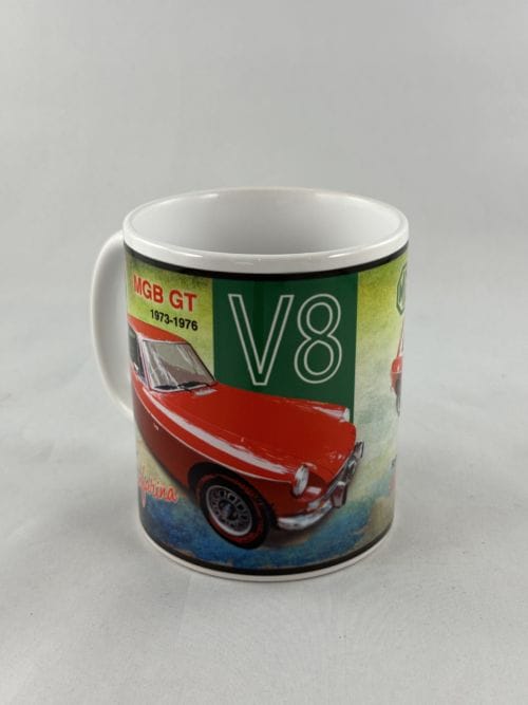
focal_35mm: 48
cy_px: 352
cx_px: 264
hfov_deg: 30.3
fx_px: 977
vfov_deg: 39.7
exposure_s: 1/100
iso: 64
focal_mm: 6.86
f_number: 1.78
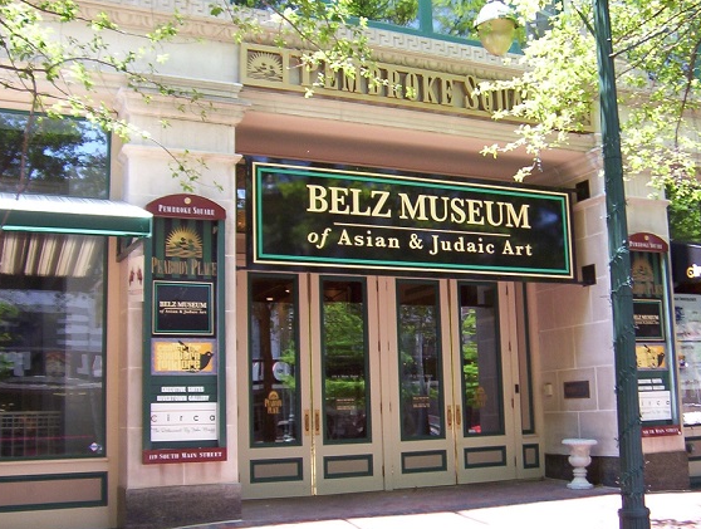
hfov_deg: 45.6
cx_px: 380
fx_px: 832
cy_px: 274
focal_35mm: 41
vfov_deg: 35.3
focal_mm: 5.54
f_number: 2.76
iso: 100
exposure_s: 1/157
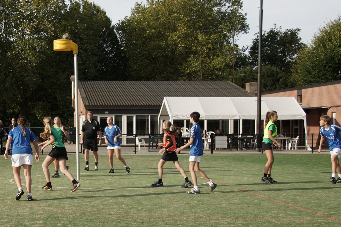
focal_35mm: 45
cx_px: 170
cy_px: 114
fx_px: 426
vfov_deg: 29.8
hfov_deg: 43.6
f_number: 7.1
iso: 200
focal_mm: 30
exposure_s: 1/500
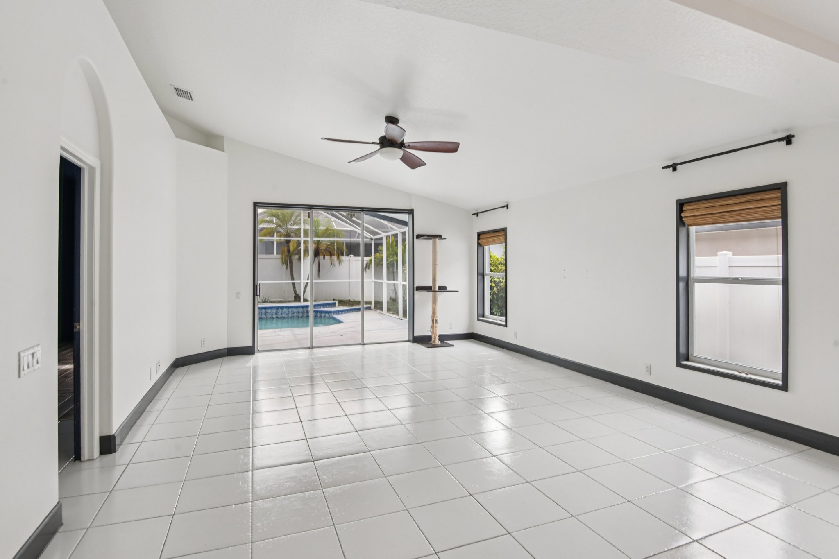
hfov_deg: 90.0
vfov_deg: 67.4
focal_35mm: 18
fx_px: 419
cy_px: 280
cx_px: 420
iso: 400
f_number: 8
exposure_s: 1/200
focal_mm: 18
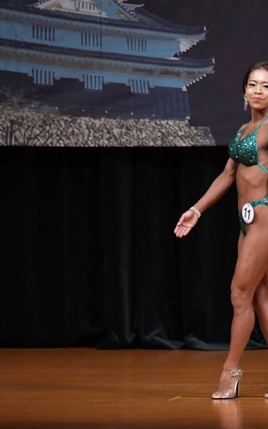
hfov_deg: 3.2
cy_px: 214
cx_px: 243
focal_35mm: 415
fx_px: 4852
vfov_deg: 5.1
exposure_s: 1/400
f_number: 5.6
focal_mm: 180
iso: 4000
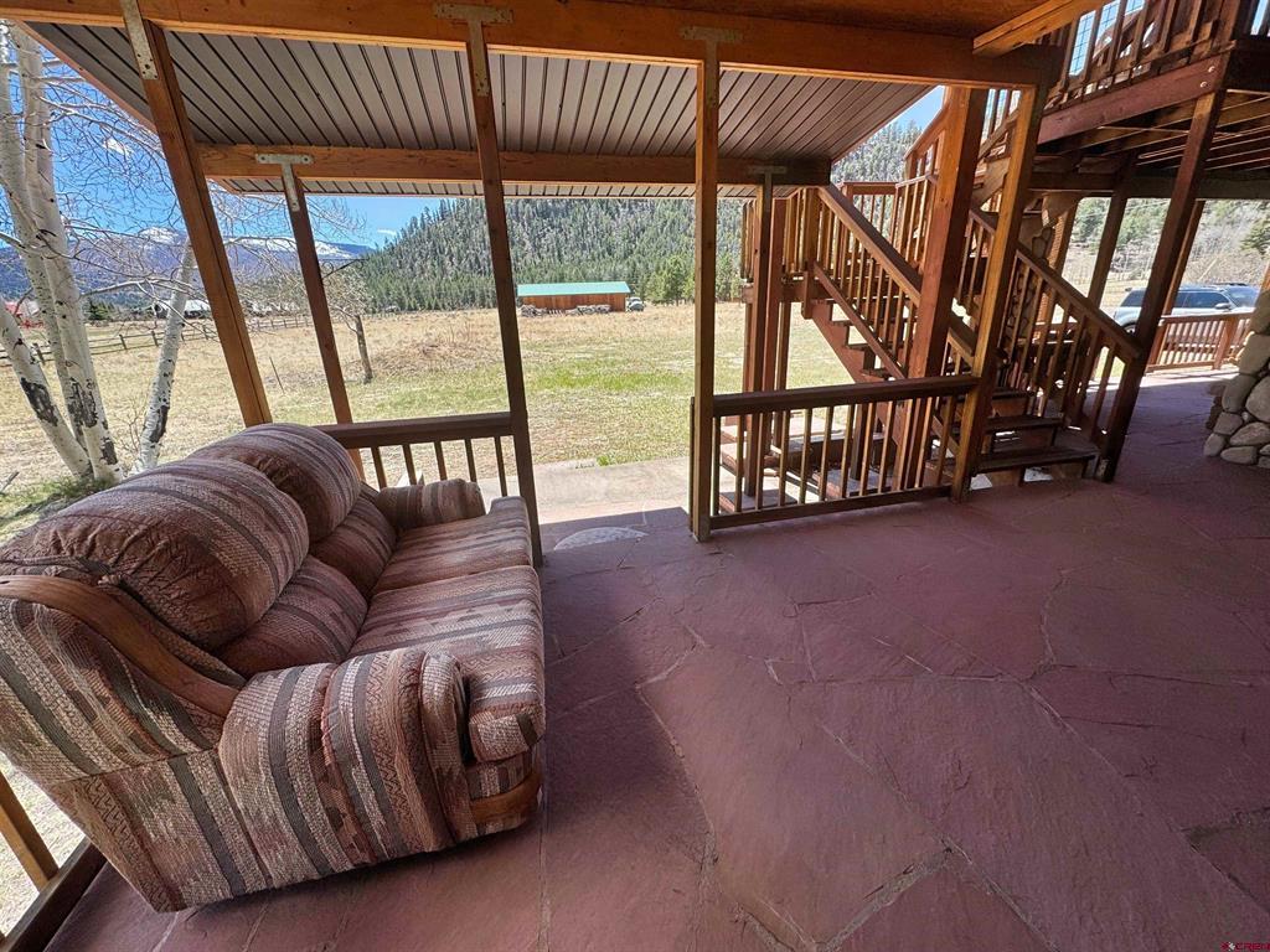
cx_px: 635
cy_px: 476
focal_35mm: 14
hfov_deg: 102.1
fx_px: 514
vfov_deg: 85.7
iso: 40
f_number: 2.2
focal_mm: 2.22
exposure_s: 1/741
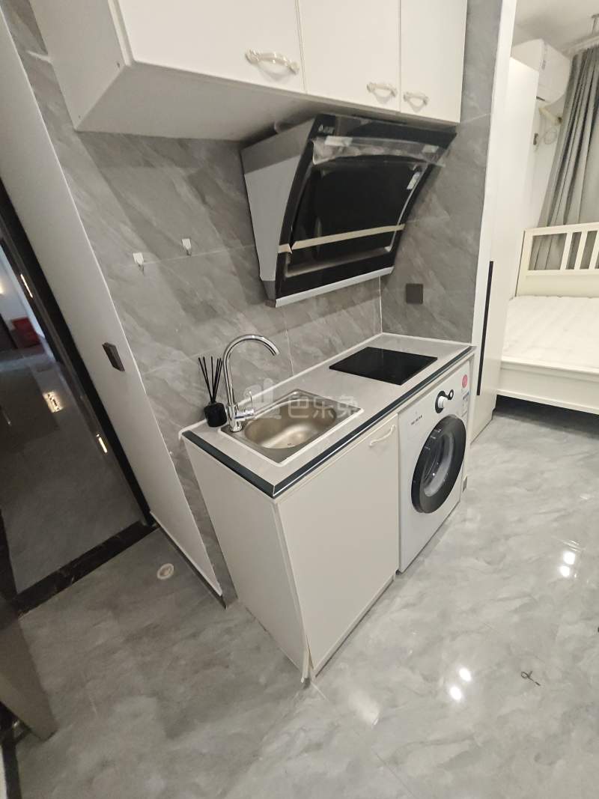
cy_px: 400
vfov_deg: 98.2
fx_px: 346
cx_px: 300
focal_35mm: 15
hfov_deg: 81.7
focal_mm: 1.91
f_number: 2.2
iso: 320
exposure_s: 1/50
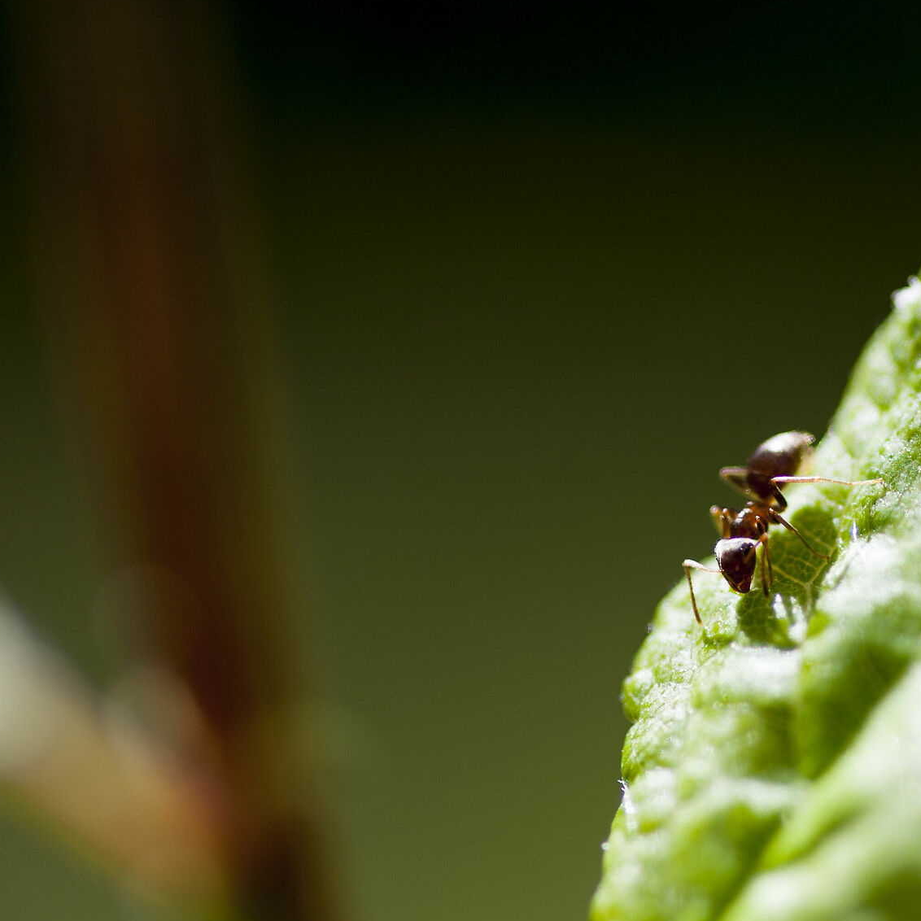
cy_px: 508
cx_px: 729
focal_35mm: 180
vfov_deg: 9.7
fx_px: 5418
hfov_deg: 9.7
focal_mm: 100
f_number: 5.3
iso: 200
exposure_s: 1/640
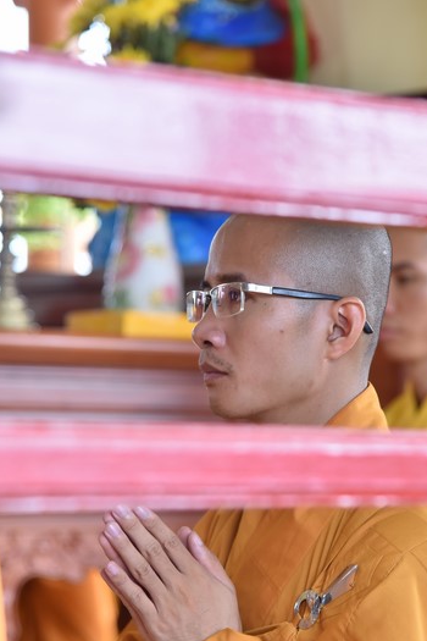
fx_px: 2313
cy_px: 337
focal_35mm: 130
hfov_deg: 10.5
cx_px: 261
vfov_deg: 15.8
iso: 640
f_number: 4.5
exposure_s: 1/160
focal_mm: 105
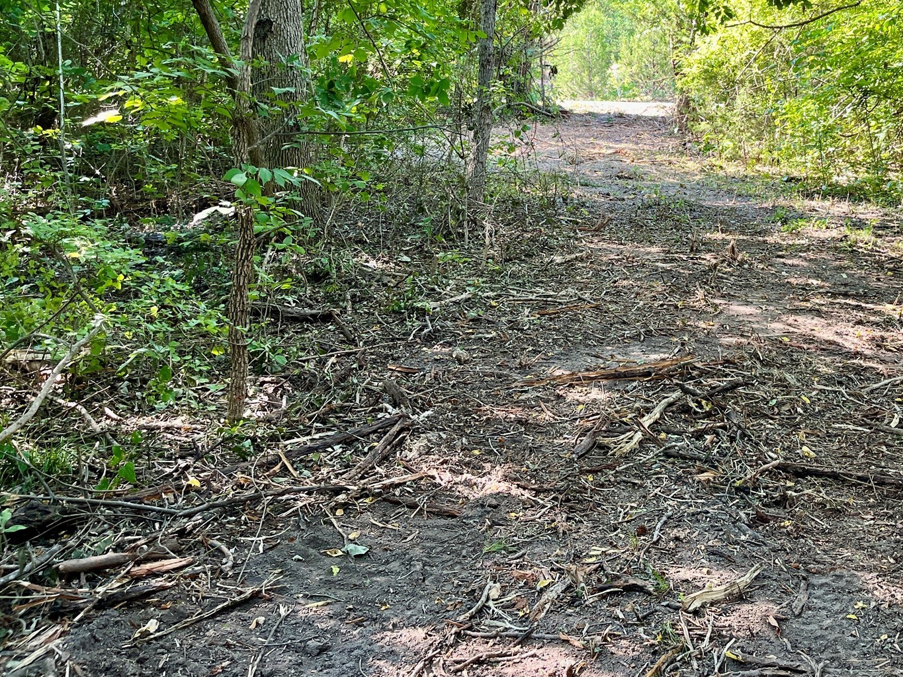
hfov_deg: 46.3
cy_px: 192
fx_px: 1017
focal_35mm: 39
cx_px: 667
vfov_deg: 36.2
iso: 64
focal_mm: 5.1
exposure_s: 1/121
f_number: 1.6
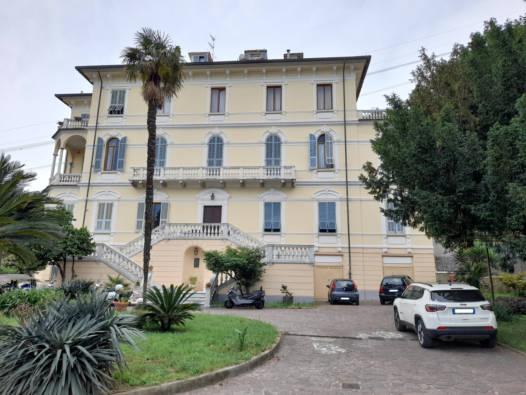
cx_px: 263
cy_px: 198
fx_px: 380
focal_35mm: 25
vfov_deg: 54.9
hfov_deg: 69.4
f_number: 2
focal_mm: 4.6
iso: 20
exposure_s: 1/280
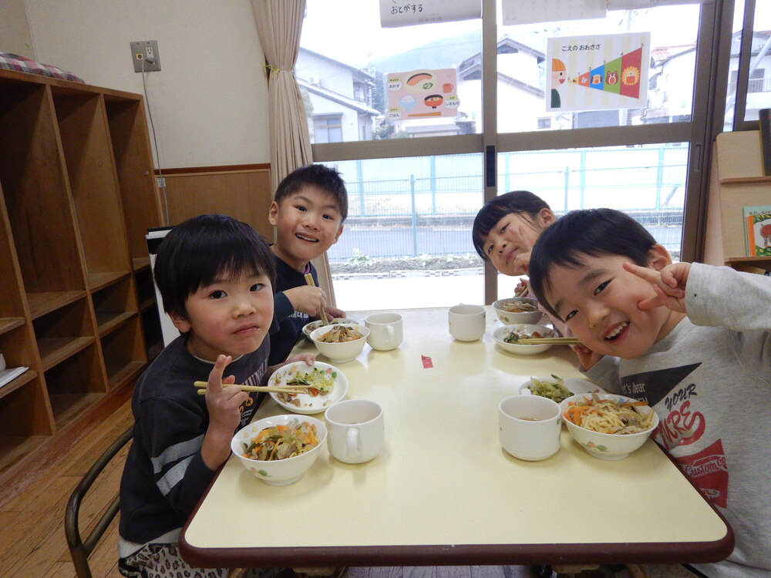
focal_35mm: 24
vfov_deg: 56.8
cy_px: 289
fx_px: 535
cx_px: 386
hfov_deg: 71.6
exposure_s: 1/50
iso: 125
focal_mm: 4.3
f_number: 2.8
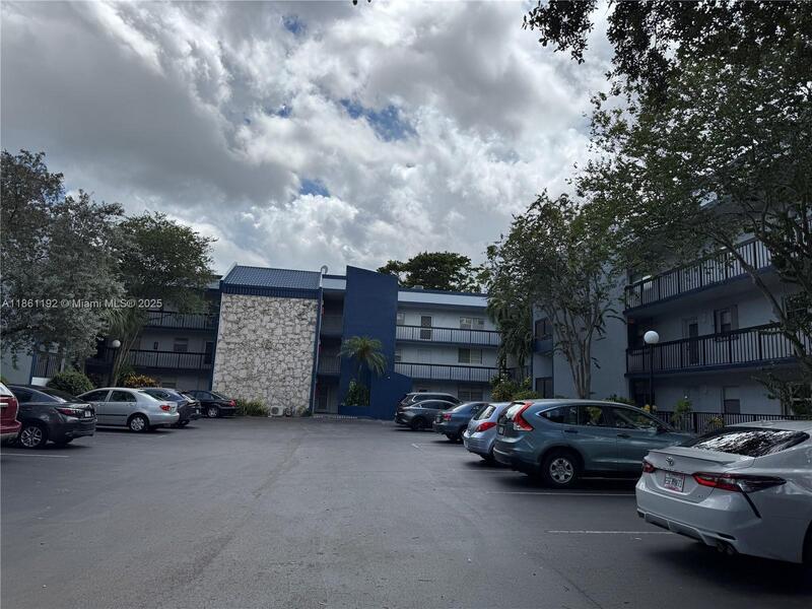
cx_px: 406
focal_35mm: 24
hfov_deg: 71.6
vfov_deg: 56.8
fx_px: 563
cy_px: 304
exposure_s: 1/9009
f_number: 1.78
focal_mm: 6.76
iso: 80
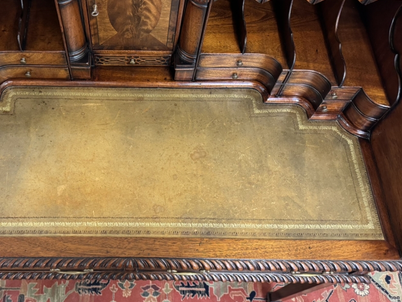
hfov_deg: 51.6
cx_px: 132
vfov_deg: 40.7
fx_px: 406
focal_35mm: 35
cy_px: 154
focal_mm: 6.76
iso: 500
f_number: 1.78
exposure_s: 1/50
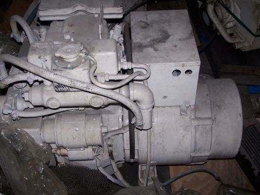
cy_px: 98
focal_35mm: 52
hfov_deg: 36.8
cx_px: 129
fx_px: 390
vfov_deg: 28.0
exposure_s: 1/60
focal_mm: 8.5
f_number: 3.2
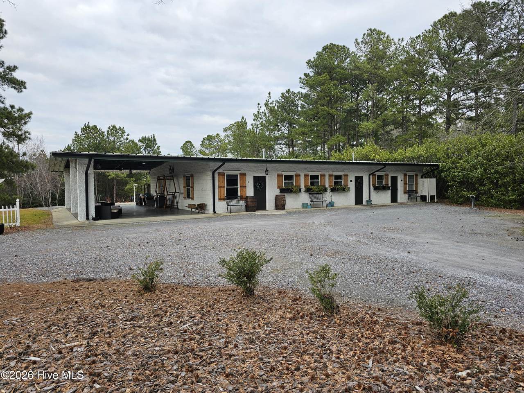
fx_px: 348
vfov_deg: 58.9
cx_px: 262
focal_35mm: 23
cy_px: 196
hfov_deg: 73.9
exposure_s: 1/180
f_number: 1.7
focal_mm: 6.3
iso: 10
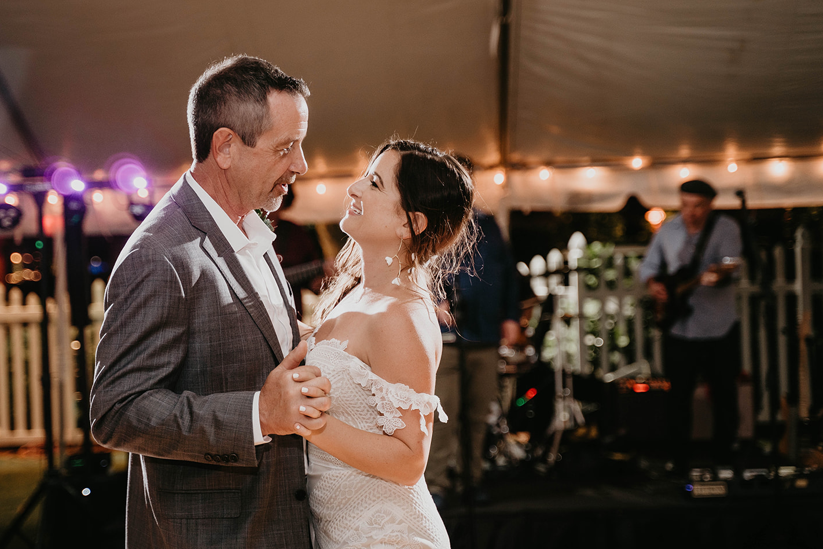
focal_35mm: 72
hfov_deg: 28.1
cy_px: 304
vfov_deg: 18.9
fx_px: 1646
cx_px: 368
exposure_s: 1/100
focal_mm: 64
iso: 640
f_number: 2.8
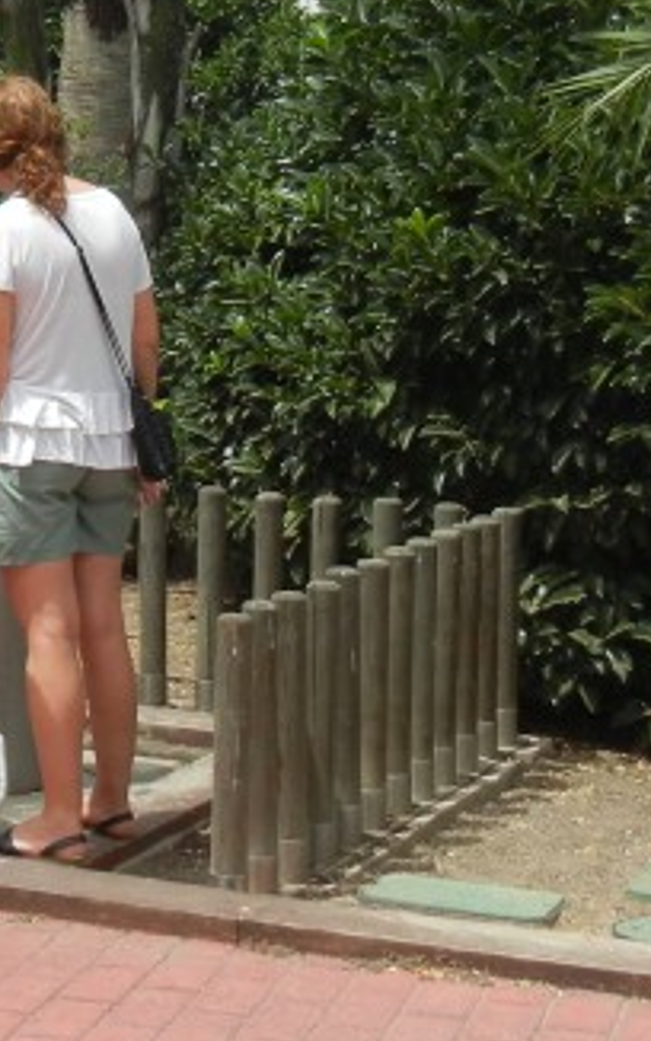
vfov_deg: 20.7
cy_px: 313
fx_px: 2836
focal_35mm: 100
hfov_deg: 12.9
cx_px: -32
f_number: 7
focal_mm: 5.4
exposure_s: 1/285
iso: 160
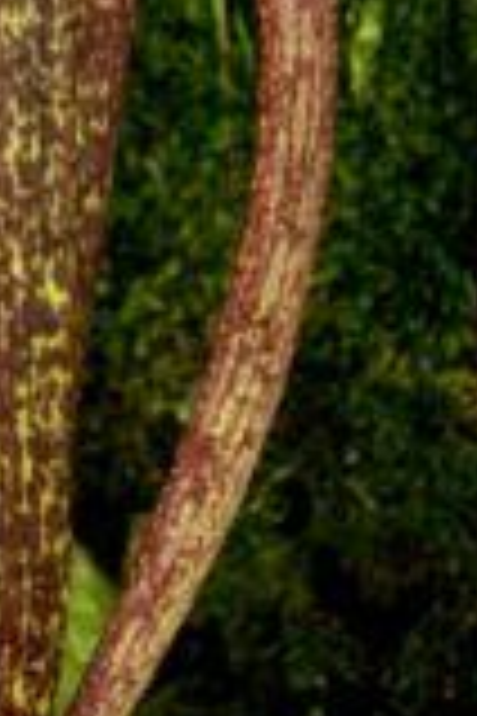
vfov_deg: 3.8
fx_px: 10871
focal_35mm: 547
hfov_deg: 2.5
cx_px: -70
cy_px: 126
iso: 64
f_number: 22
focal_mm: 85
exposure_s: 1/1.6
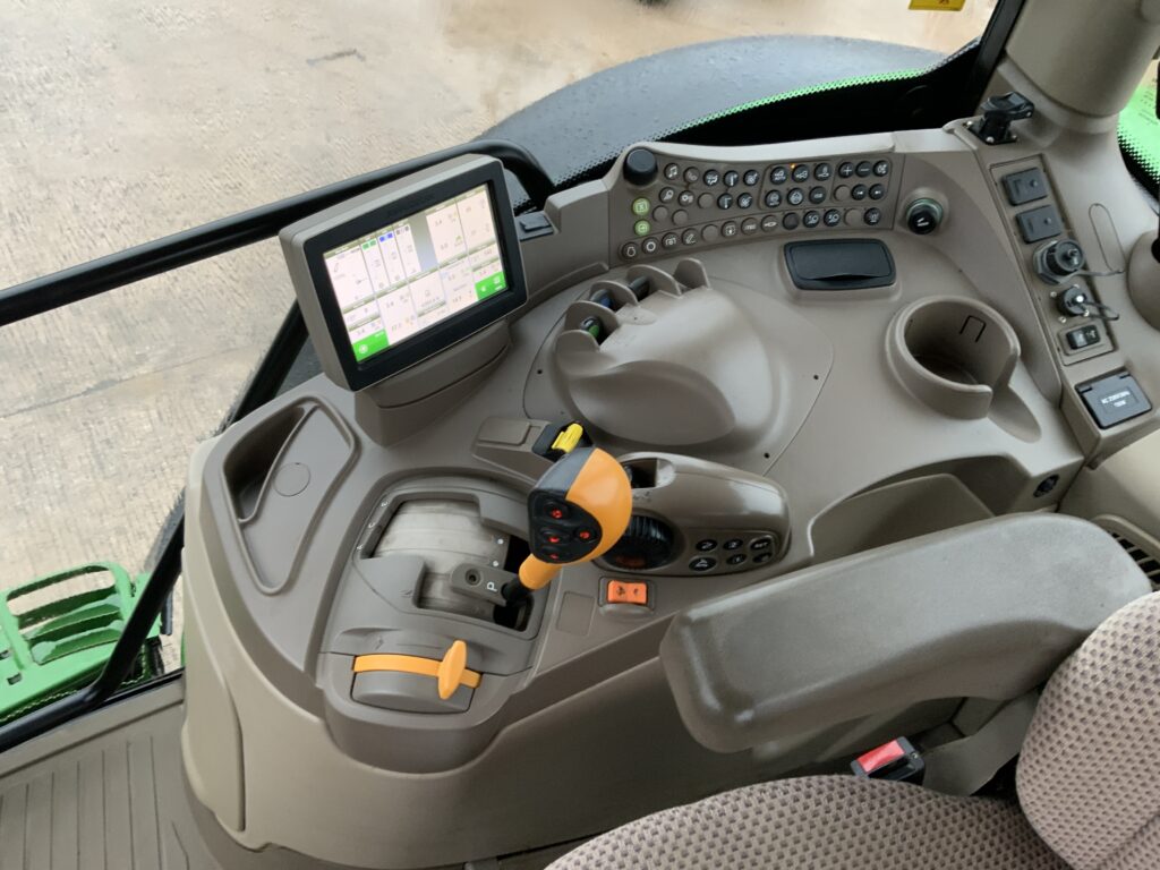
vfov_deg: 48.2
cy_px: 435
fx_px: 972
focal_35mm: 29
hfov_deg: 61.7
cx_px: 580
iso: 80
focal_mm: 3
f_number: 1.8
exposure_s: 1/60
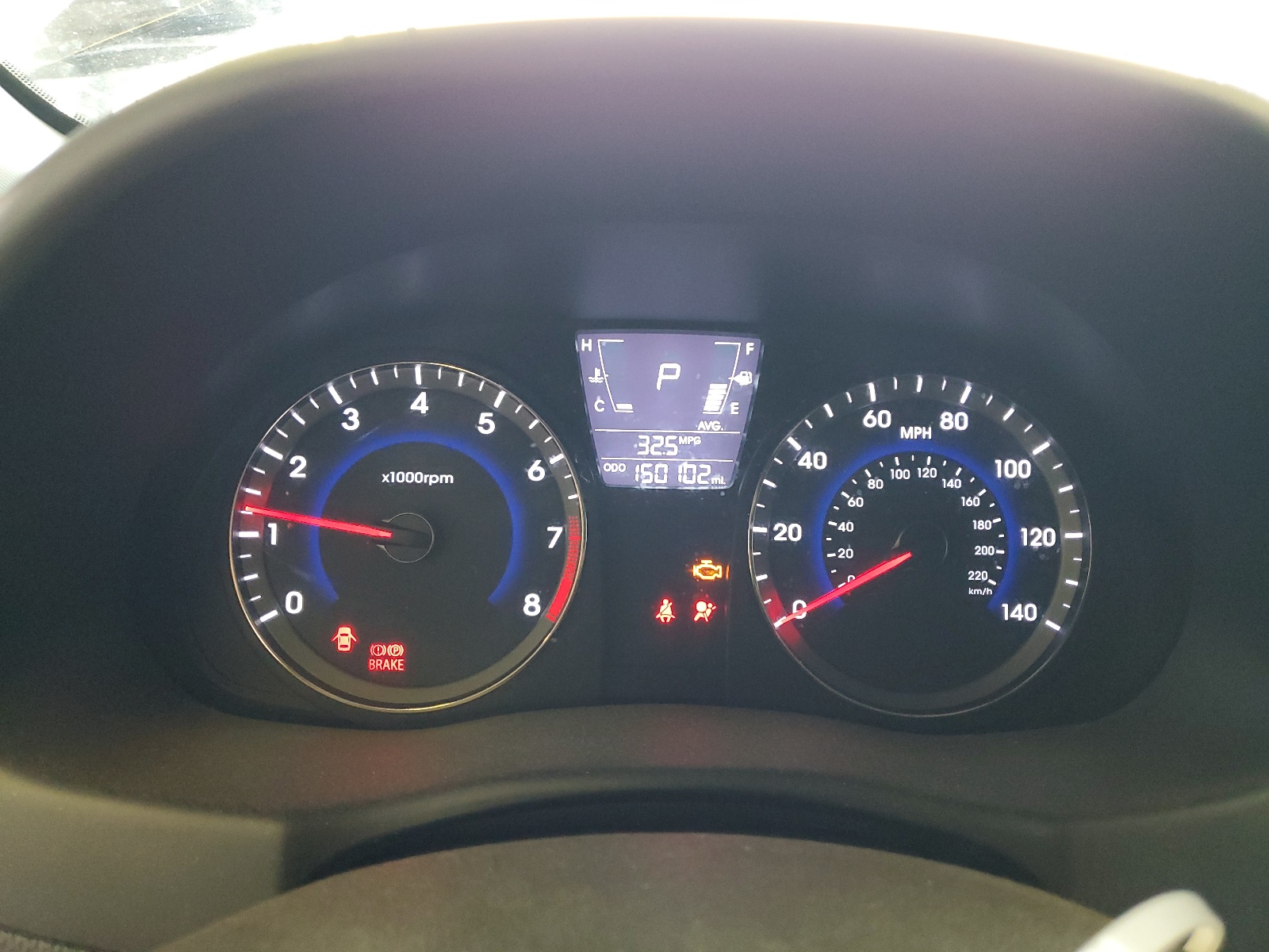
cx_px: 634
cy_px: 476
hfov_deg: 67.3
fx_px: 953
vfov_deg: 53.1
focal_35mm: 26
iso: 303
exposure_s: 1/60.2
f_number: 1.5
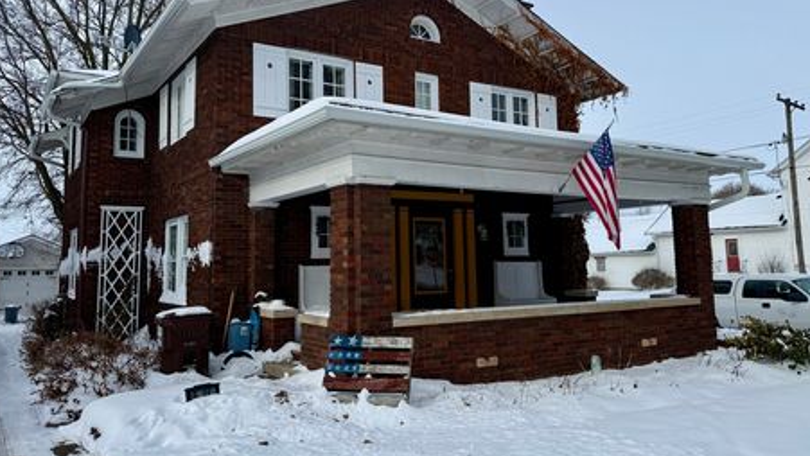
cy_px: 189
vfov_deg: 40.1
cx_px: 399
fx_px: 623
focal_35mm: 29
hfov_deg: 66.0
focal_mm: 6.76
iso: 80
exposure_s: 1/7353
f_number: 1.78
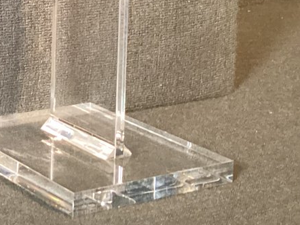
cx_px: -211
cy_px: -100
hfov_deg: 16.1
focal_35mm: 106
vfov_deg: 13.3
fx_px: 919
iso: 400
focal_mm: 3.3
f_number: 2.4
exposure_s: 1/33
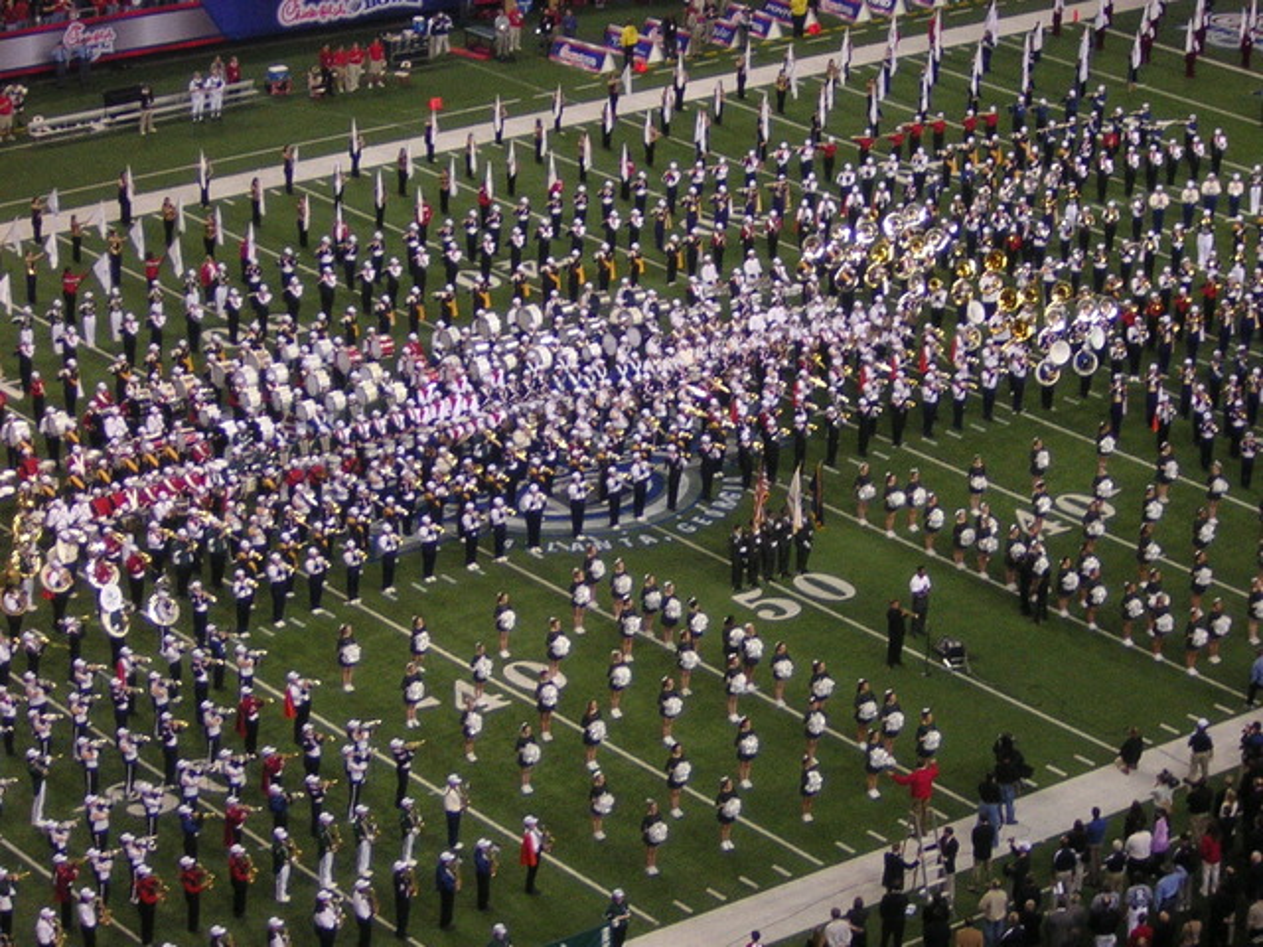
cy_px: 474
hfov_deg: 18.2
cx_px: 632
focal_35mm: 108
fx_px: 3940
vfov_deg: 13.7
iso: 400
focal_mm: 14.1
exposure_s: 1/64
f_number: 4.7
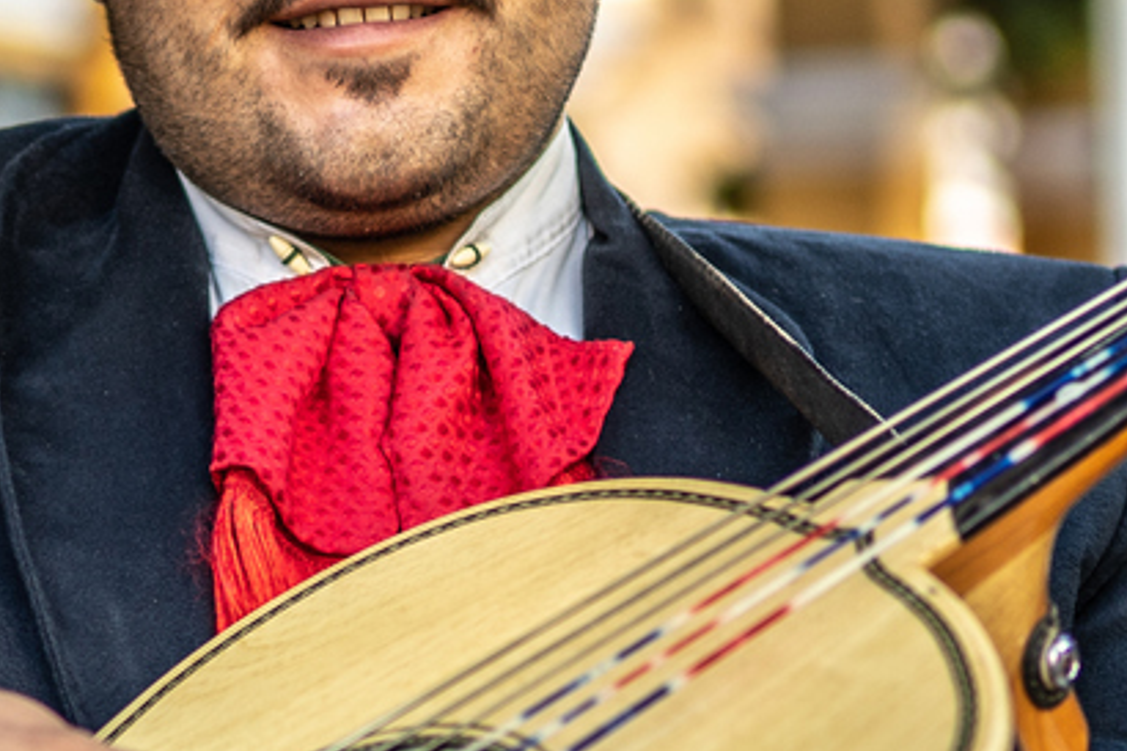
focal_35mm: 181
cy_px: 512
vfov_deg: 7.6
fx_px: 5664
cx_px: 223
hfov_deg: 11.3
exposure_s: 1/500
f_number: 1.2
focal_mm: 35
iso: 64
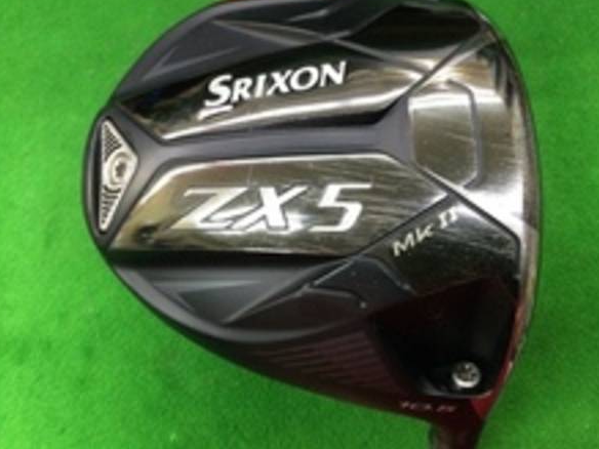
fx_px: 588
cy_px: 204
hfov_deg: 53.9
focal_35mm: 34
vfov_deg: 41.8
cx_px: 318
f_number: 2.4
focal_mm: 3.3
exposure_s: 1/30
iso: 125
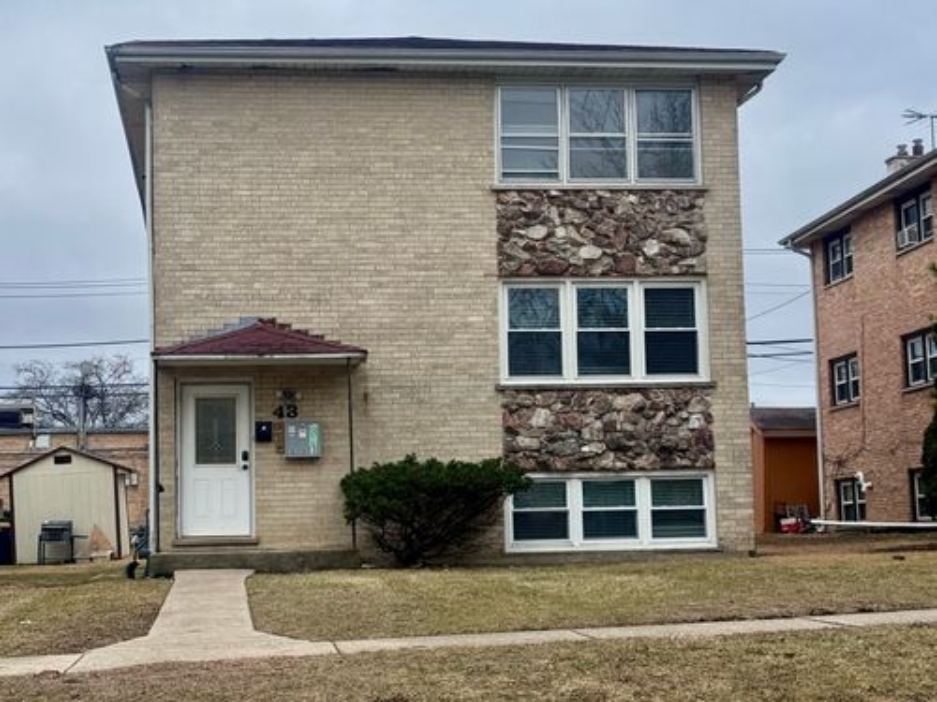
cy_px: 351
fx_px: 1299
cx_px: 468
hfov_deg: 39.7
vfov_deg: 30.3
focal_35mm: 48
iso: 64
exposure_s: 1/3425
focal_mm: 6.76
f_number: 1.78
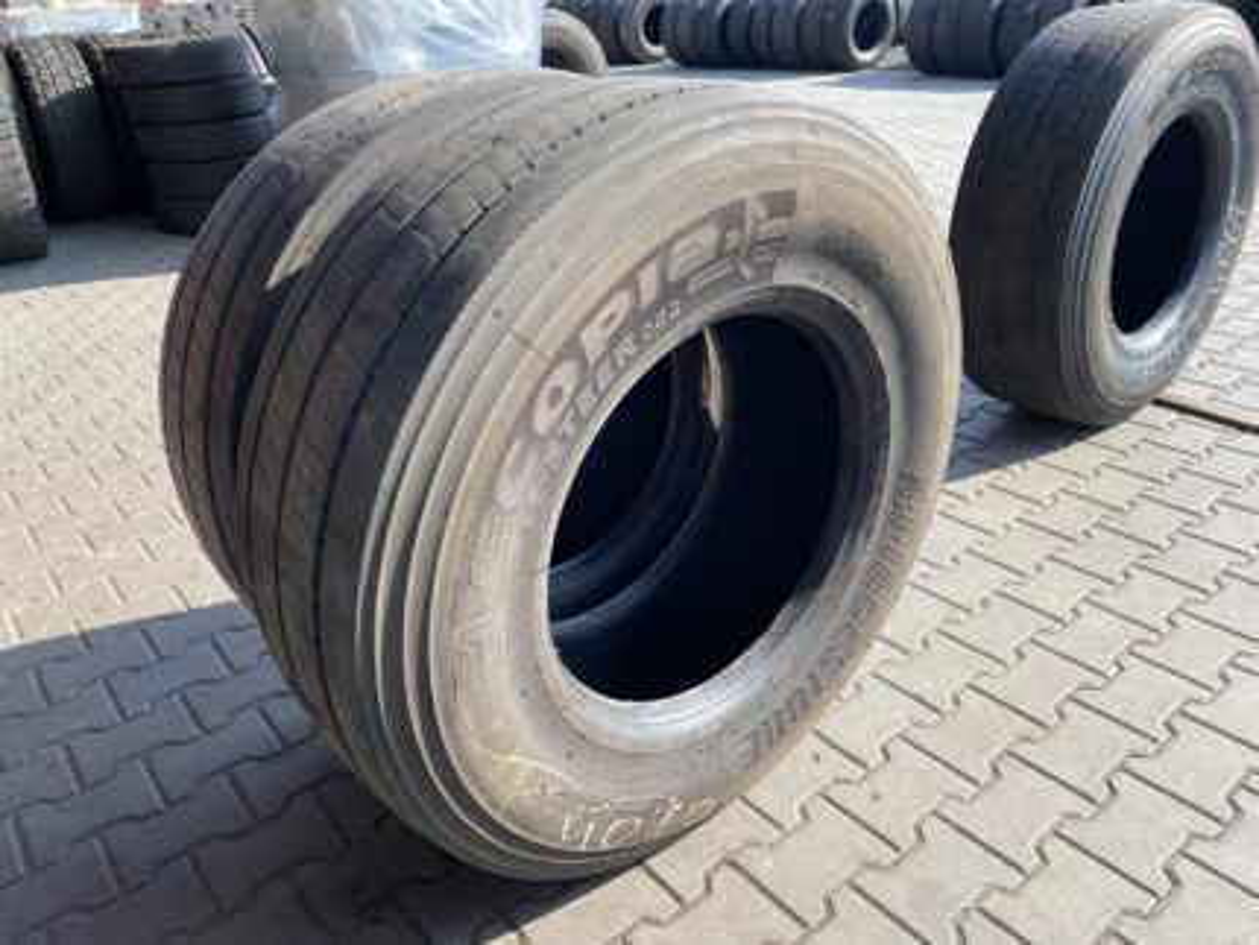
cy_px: 472
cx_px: 630
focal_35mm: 26
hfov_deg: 67.3
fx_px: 946
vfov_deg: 53.1
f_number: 1.8
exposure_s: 1/541
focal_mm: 4.25
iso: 32
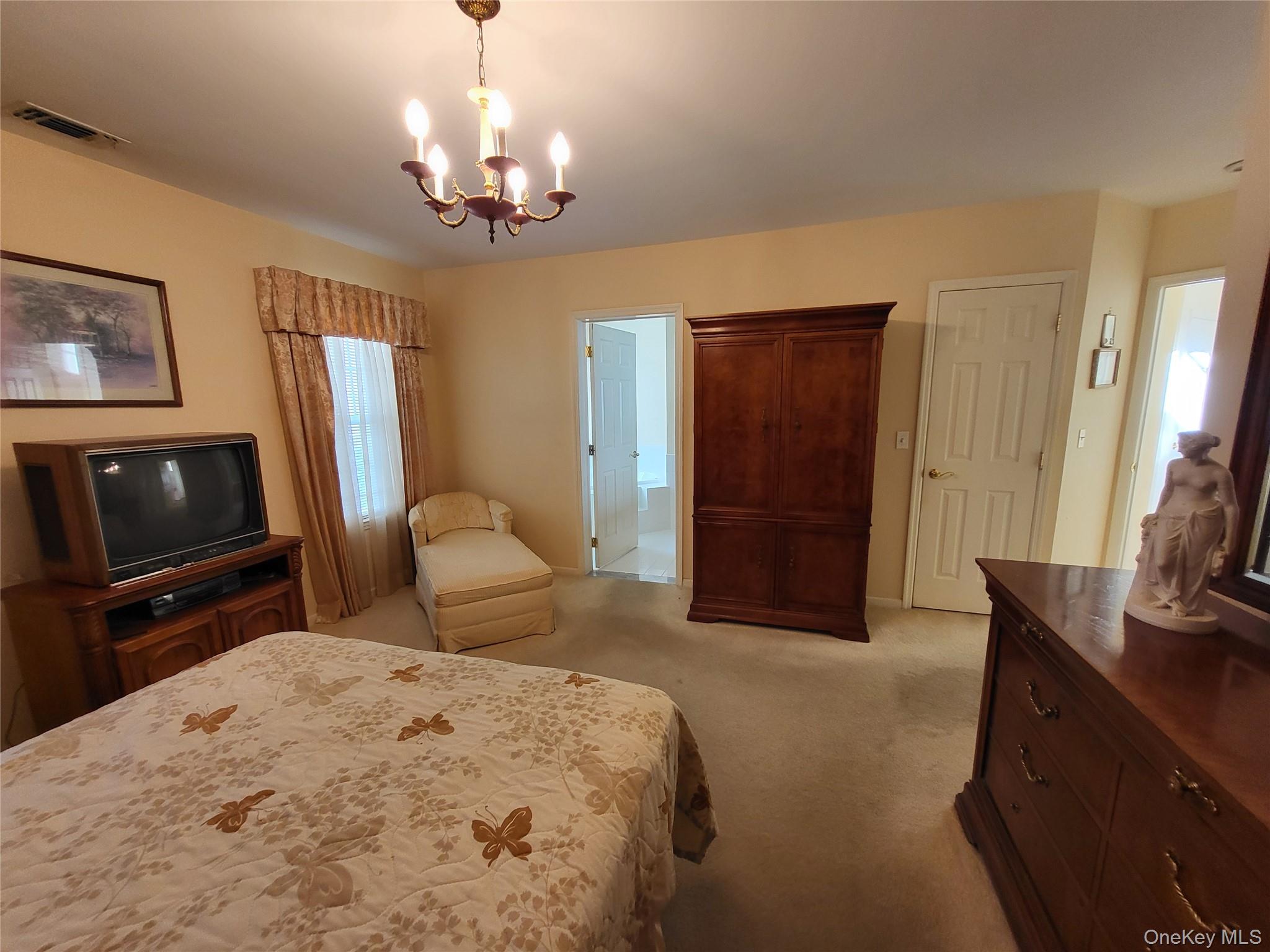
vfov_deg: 89.9
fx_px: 477
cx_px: 635
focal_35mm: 13
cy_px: 476
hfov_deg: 106.2
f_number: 2.2
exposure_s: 1/60
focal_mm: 1.74
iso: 160
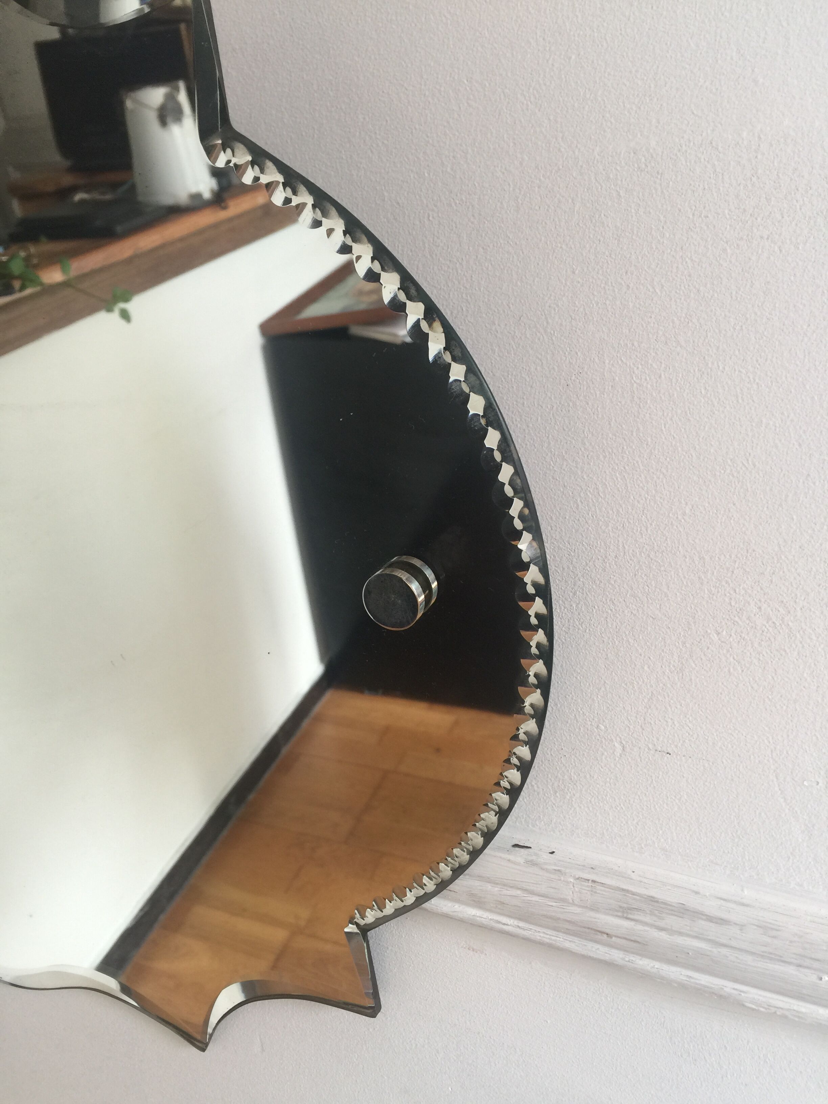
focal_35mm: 29
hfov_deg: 48.2
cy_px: 552
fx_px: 925
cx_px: 414
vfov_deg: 61.7
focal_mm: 4.15
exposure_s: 1/33
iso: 32
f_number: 2.2
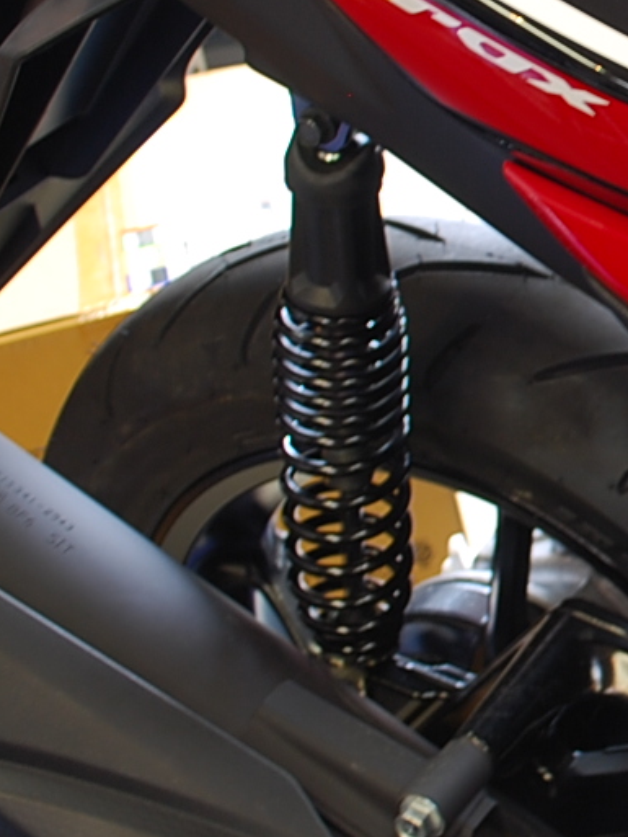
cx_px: 1046
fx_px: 2636
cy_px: 281
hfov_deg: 12.6
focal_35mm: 109
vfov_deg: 18.0
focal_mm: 20
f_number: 5
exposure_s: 1/6
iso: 100
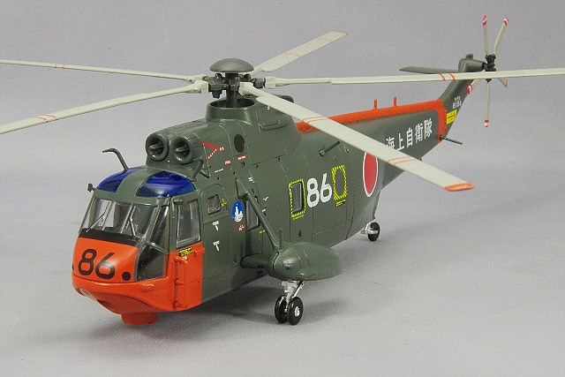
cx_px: 282
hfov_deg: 18.3
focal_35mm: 112
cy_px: 188
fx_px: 1758
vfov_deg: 12.2
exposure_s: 1
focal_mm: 75
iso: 400
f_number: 32
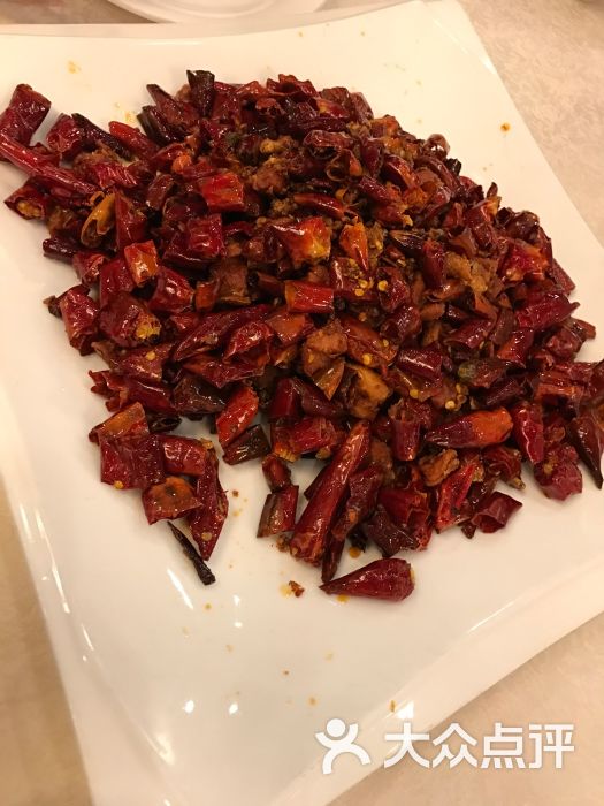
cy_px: 403
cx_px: 302
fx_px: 651
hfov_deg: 49.7
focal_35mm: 28
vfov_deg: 63.4
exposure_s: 1/14
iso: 100
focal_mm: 3.99
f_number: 1.8
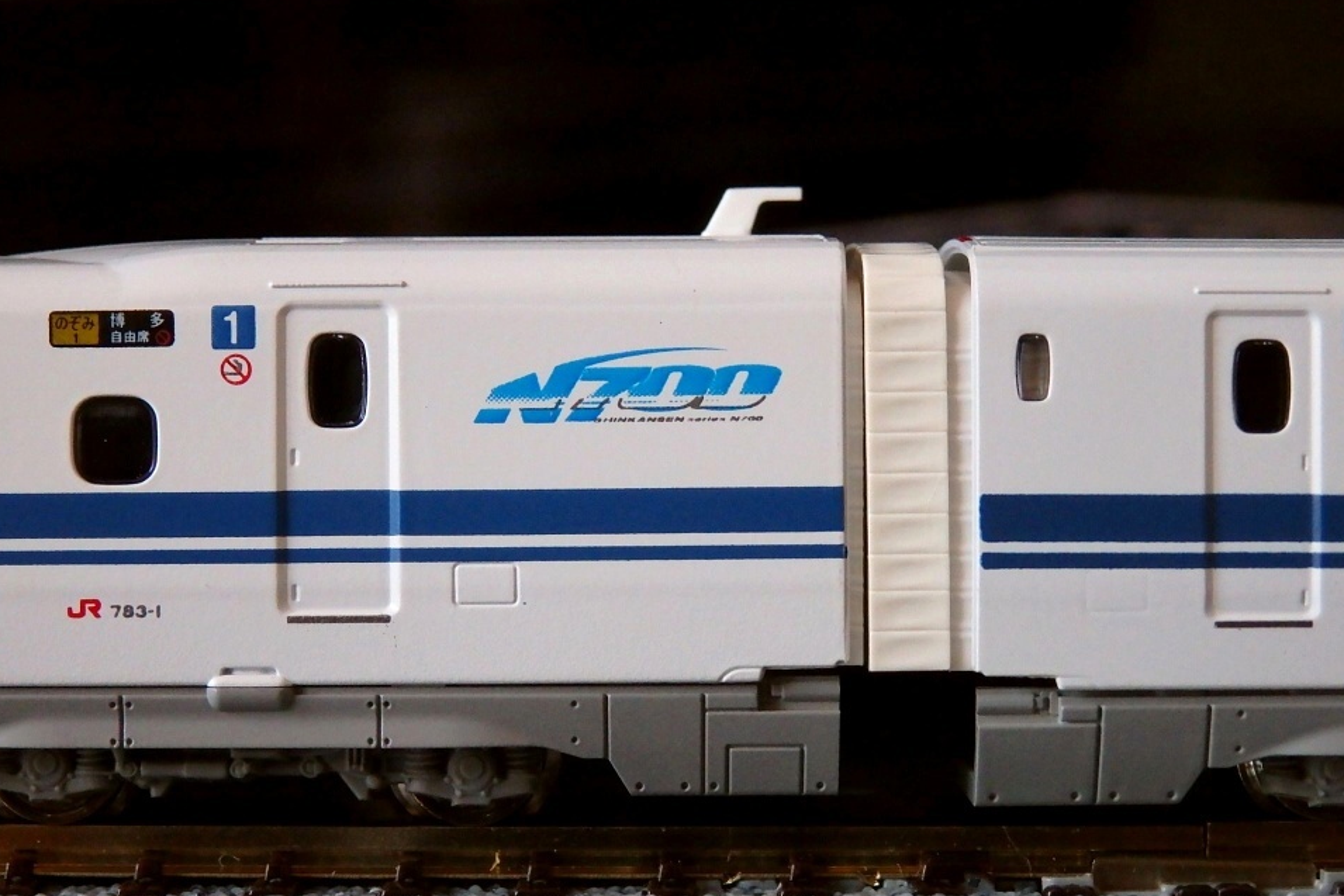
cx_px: 671
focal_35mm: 92
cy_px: 488
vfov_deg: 14.9
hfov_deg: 22.1
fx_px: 3435
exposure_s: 1/80
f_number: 4.8
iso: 800
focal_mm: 15.8
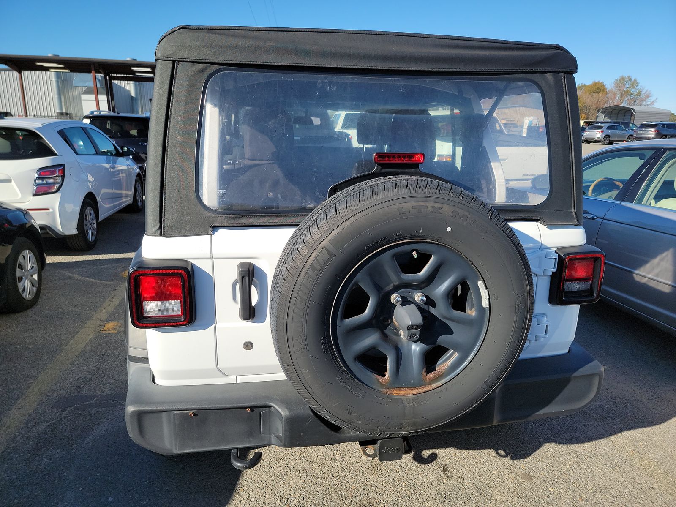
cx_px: 338
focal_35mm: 24
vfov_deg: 56.8
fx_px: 469
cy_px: 254
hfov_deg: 71.6
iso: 50
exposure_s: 1/738
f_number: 1.8
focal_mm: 6.7
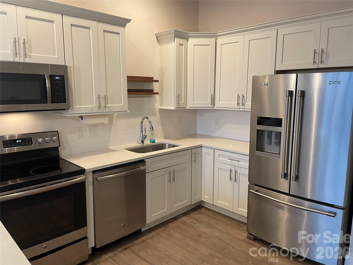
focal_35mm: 26
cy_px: 132
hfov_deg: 67.3
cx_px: 176
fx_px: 265
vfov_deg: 53.1
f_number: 1.6
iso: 160
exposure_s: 1/60
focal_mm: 4.2
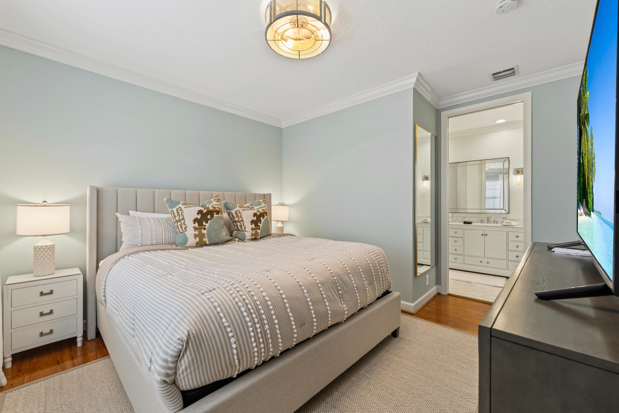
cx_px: 310
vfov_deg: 81.2
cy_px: 206
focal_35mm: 14
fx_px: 241
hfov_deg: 104.3
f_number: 9
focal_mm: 14
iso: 250
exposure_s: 1/4
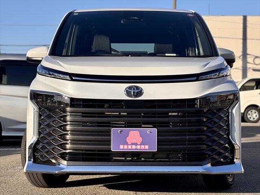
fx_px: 391
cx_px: 130
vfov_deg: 28.0
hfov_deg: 36.8
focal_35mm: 52
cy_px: 98
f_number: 1.6
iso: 32
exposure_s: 1/2398
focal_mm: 5.96
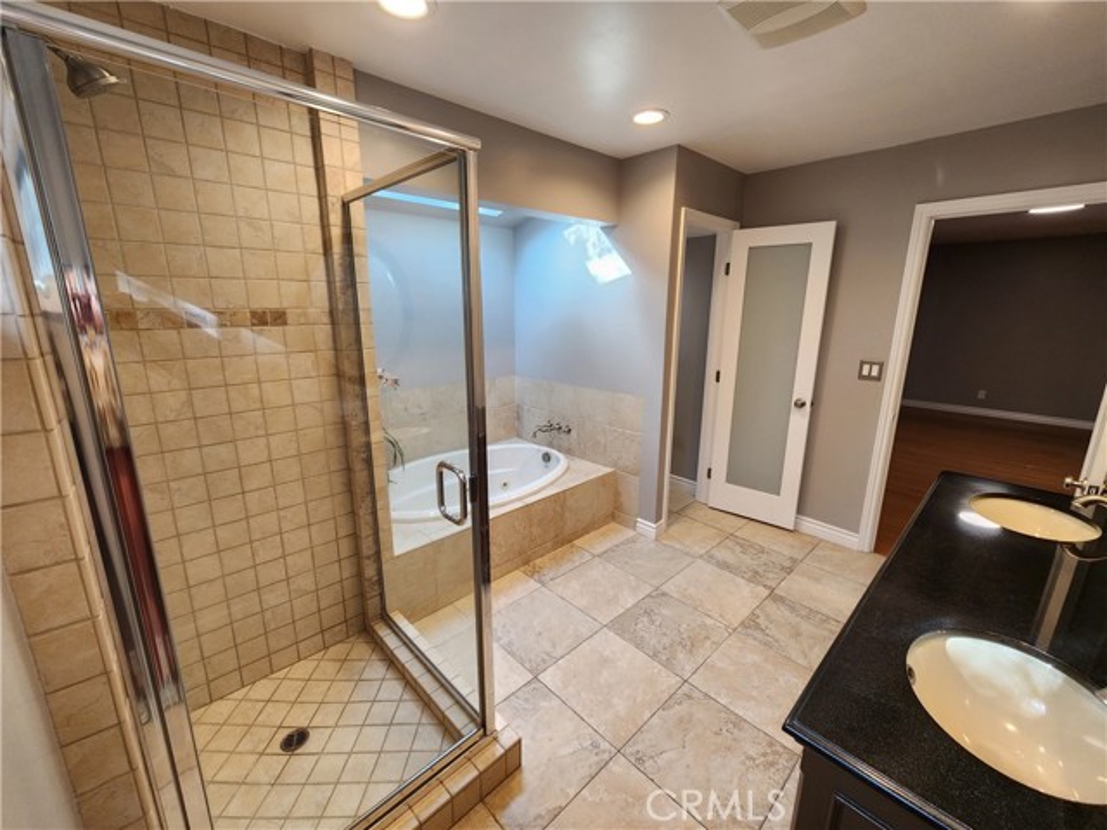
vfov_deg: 89.9
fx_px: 416
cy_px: 415
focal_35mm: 13
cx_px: 554
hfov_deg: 106.2
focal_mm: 2.2
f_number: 2.2
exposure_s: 1/60
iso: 125
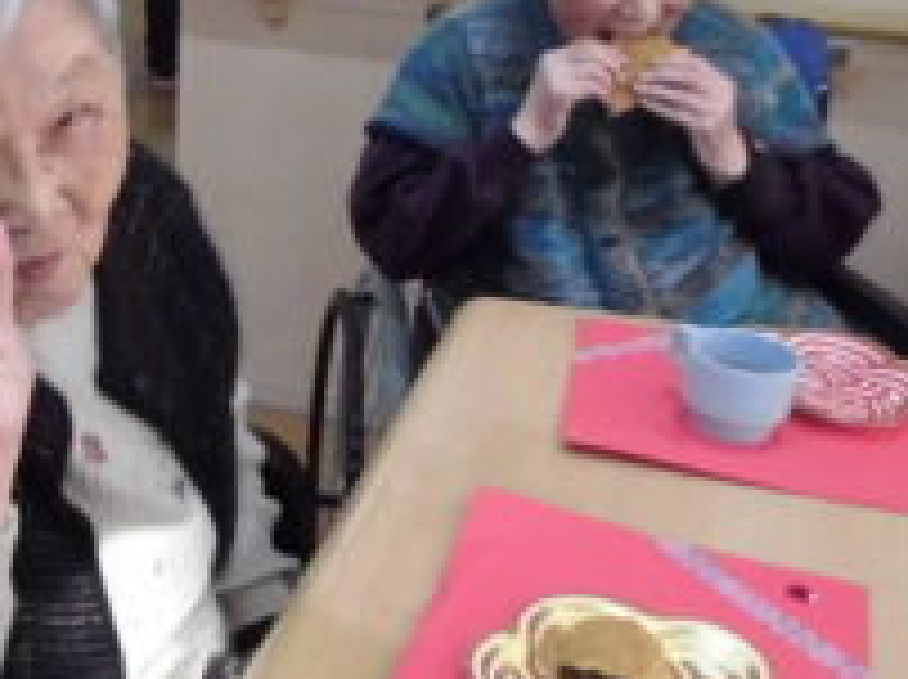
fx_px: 1441
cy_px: 342
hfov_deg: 33.2
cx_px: 97
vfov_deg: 26.5
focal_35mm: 55
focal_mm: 4.6
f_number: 3.5
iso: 800
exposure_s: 1/50
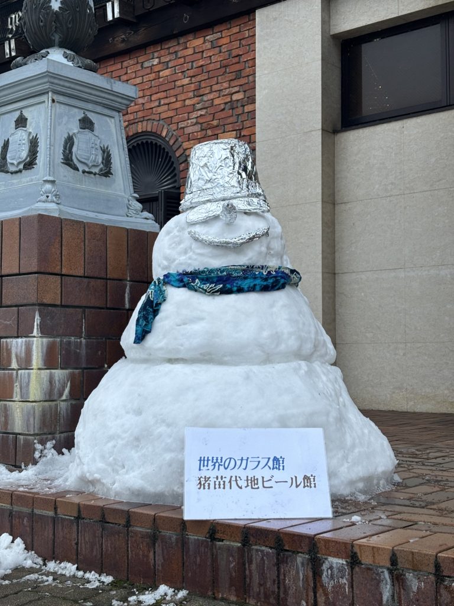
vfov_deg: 36.8
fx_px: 909
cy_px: 303
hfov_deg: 28.0
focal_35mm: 52
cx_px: 227
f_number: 1.6
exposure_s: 1/248
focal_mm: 5.96
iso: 32
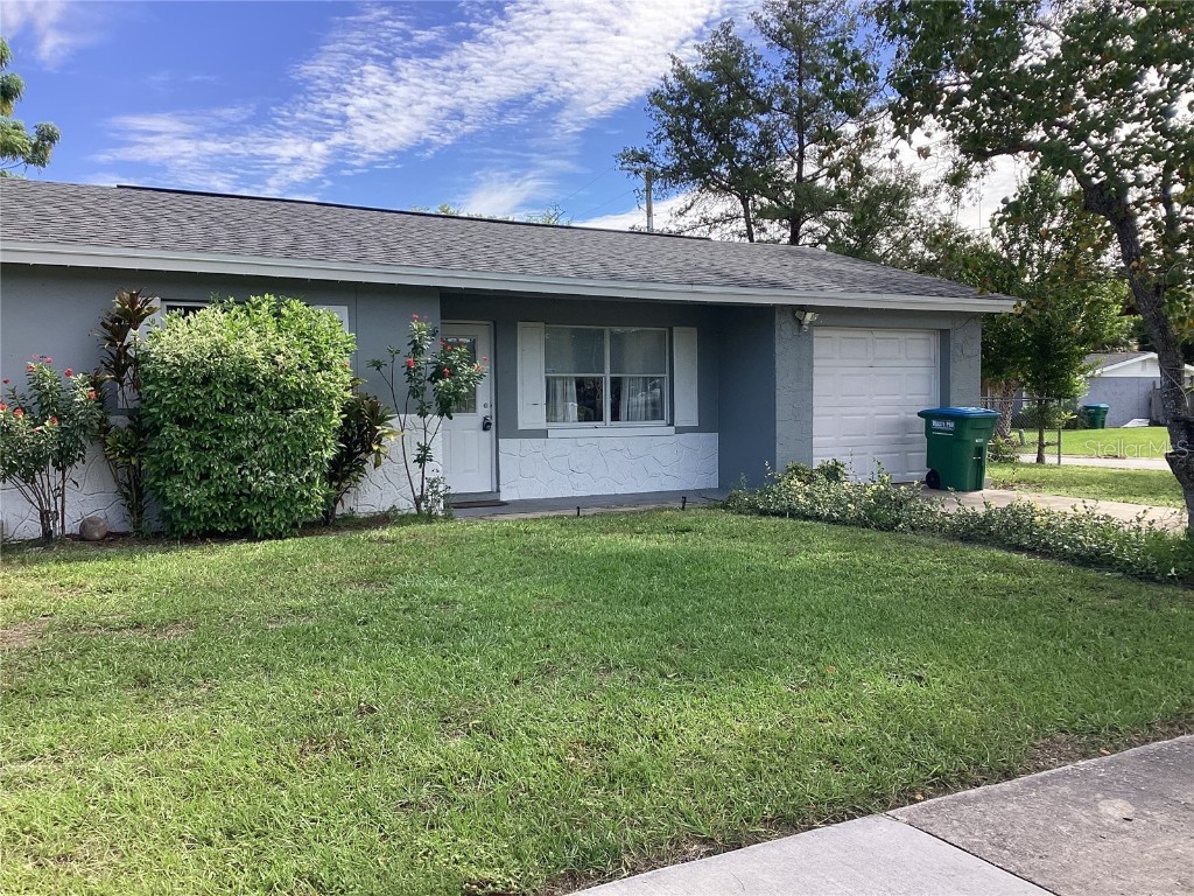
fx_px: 1069
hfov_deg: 58.4
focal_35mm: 31
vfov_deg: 45.4
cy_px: 448
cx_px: 597
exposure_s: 1/652
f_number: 2.4
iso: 25
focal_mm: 3.3
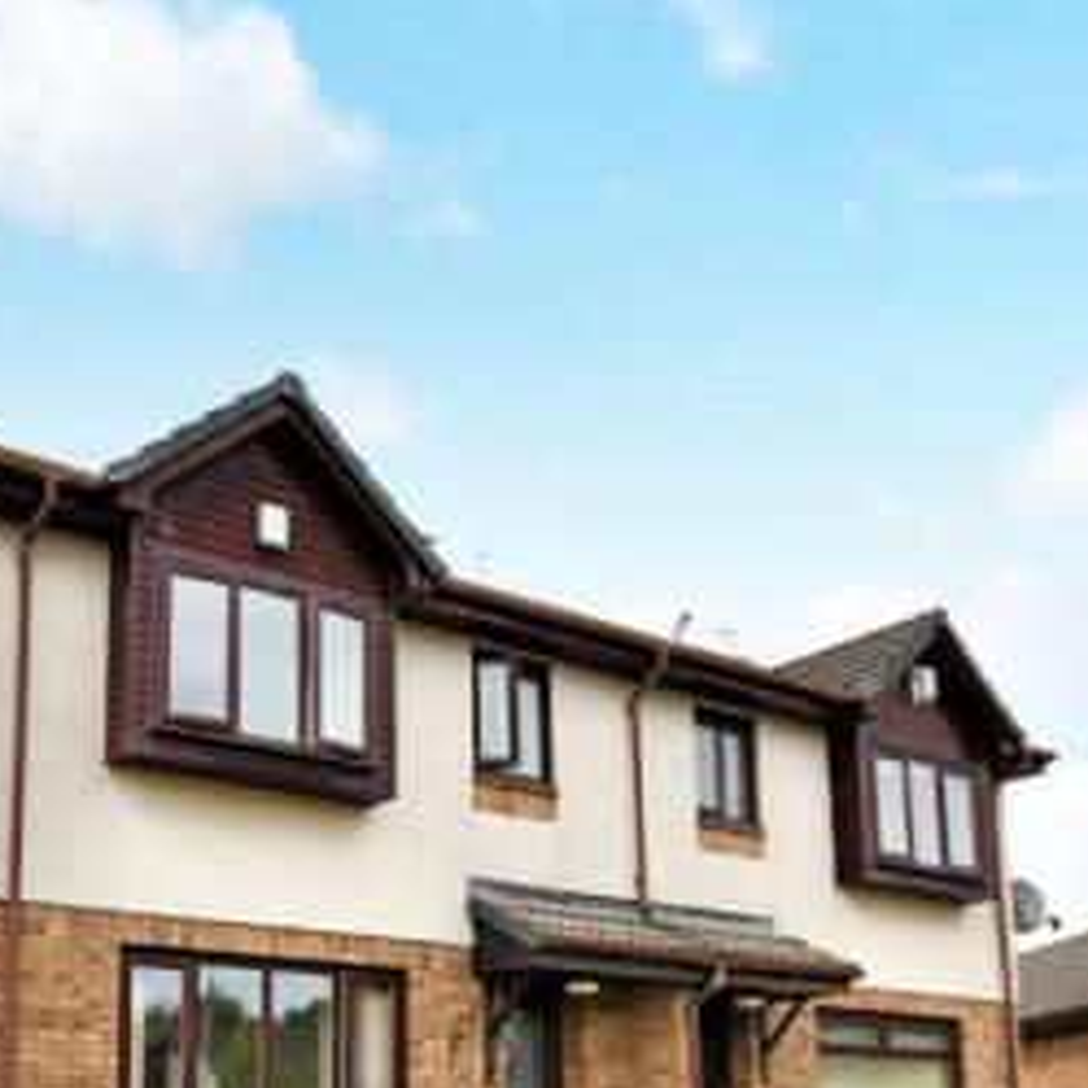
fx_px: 1351
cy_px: 946
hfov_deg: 43.2
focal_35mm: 38
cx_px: 352
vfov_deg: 41.0
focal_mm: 11.5
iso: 100
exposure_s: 1/250
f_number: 6.3
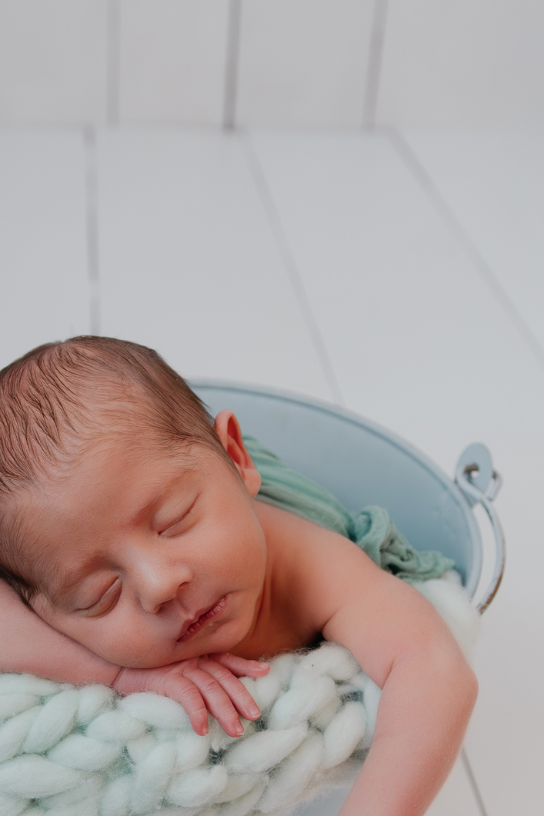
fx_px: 1270
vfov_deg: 35.2
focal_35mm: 56
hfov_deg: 24.1
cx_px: 194
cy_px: 562
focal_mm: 22
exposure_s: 1/160
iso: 1250
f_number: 2.8
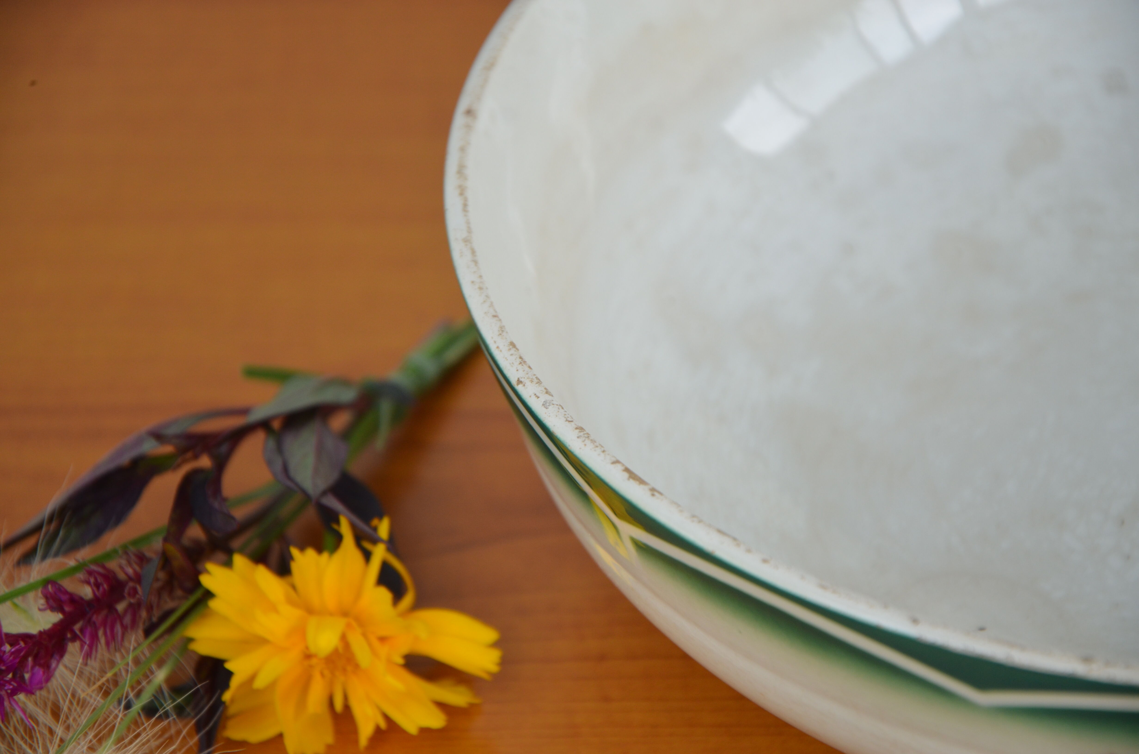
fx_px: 4973
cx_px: 570
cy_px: 377
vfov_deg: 8.7
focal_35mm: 158
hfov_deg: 13.1
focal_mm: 105
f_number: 5.6
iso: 400
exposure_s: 1/125
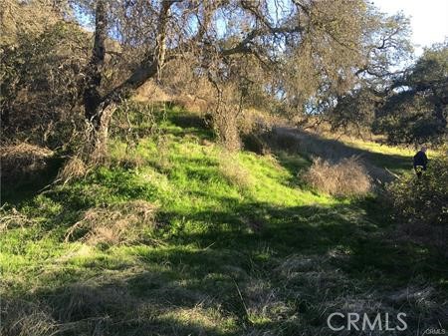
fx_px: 375
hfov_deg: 61.7
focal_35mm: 29
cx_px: 224
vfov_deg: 48.2
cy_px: 168
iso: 25
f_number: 2.2
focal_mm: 4.15
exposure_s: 1/159
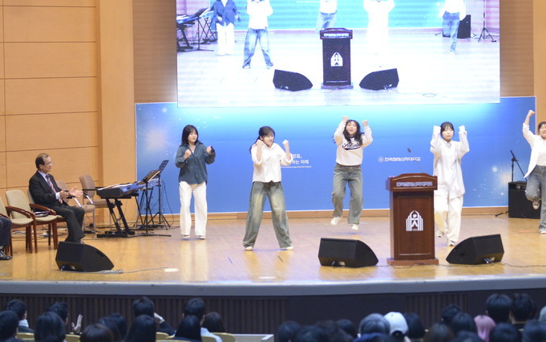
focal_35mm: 134
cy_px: 182
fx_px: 1994
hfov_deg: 15.5
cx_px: 394
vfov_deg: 9.8
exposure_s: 1/250
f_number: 2.8
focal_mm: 70
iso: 3200
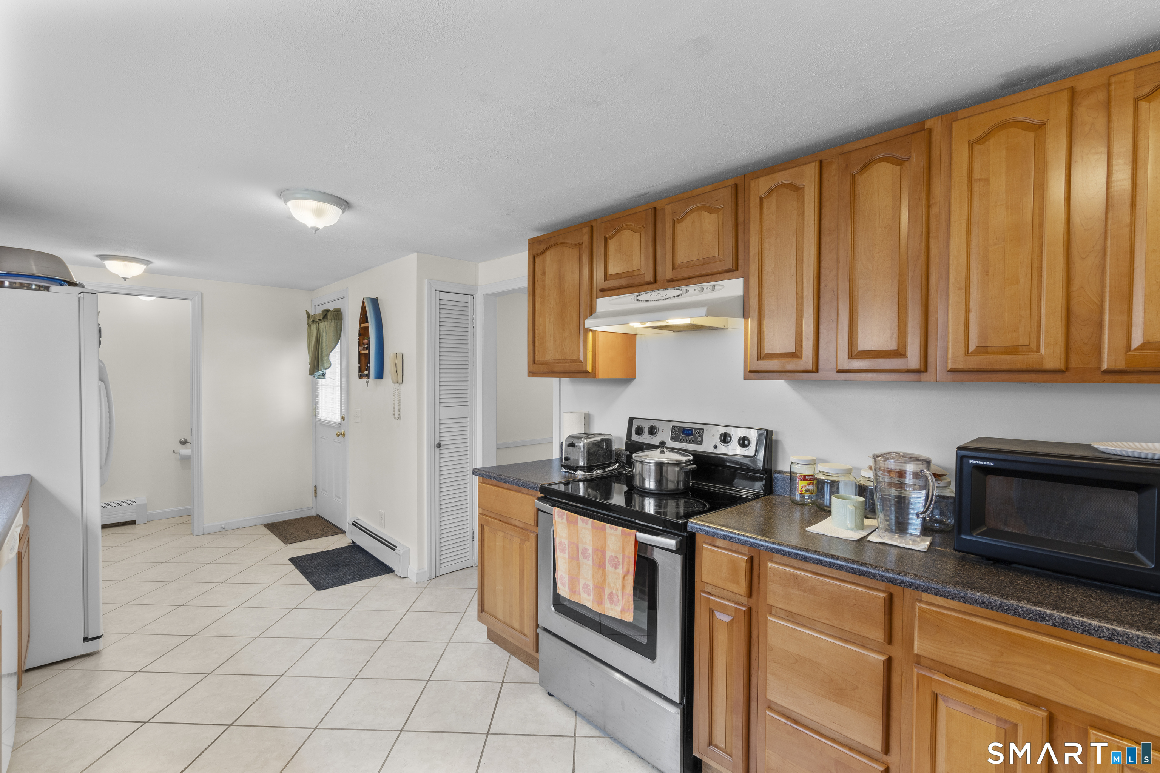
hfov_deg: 96.7
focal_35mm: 16
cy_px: 386
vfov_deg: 73.7
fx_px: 516
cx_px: 580
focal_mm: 16
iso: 200
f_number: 9
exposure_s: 1
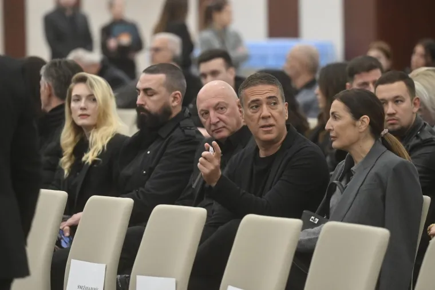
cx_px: 218
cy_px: 145
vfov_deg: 5.7
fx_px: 2900
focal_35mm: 240
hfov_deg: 8.6
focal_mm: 160
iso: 2500
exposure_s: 1/200
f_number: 2.8
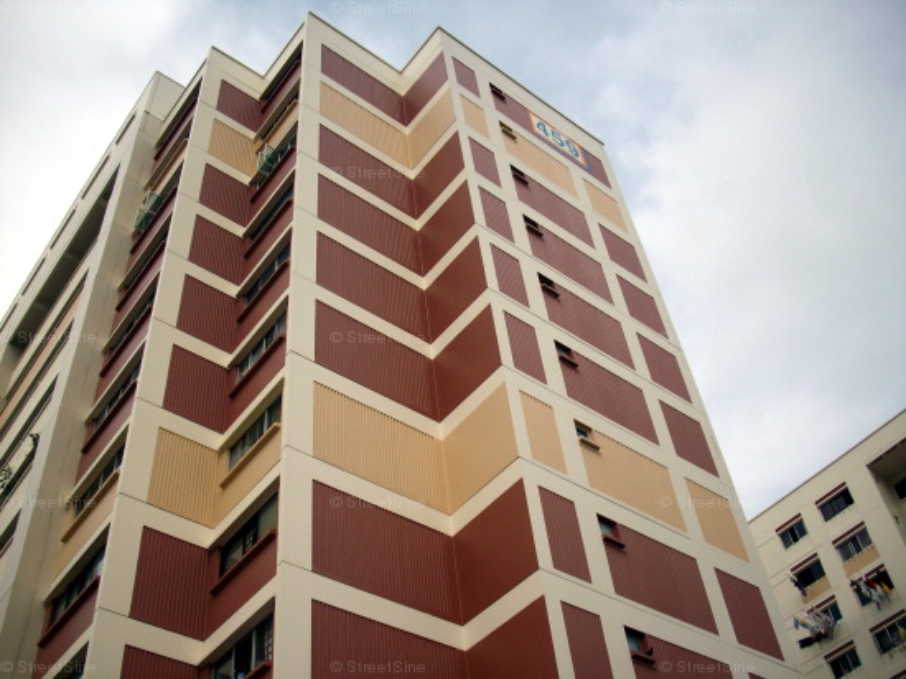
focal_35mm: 37
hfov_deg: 50.2
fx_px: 968
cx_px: 453
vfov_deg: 38.6
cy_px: 340
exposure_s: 1/640
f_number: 5.6
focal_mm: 6.2
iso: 80
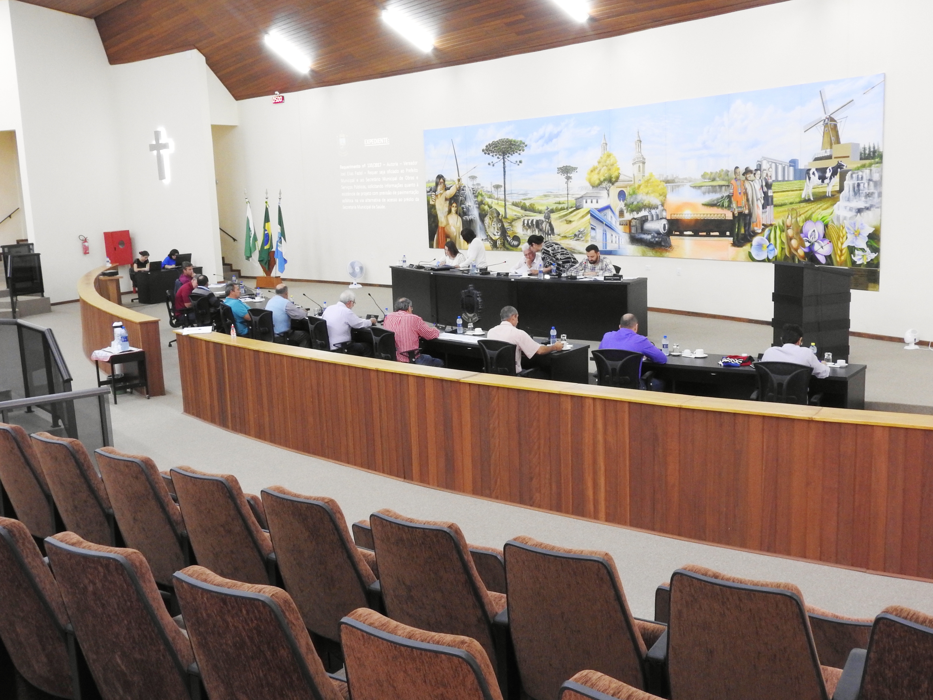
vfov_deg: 40.7
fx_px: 943
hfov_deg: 52.6
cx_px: 466
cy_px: 350
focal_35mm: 35
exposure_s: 1/6
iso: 400
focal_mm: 6.3
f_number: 5.3
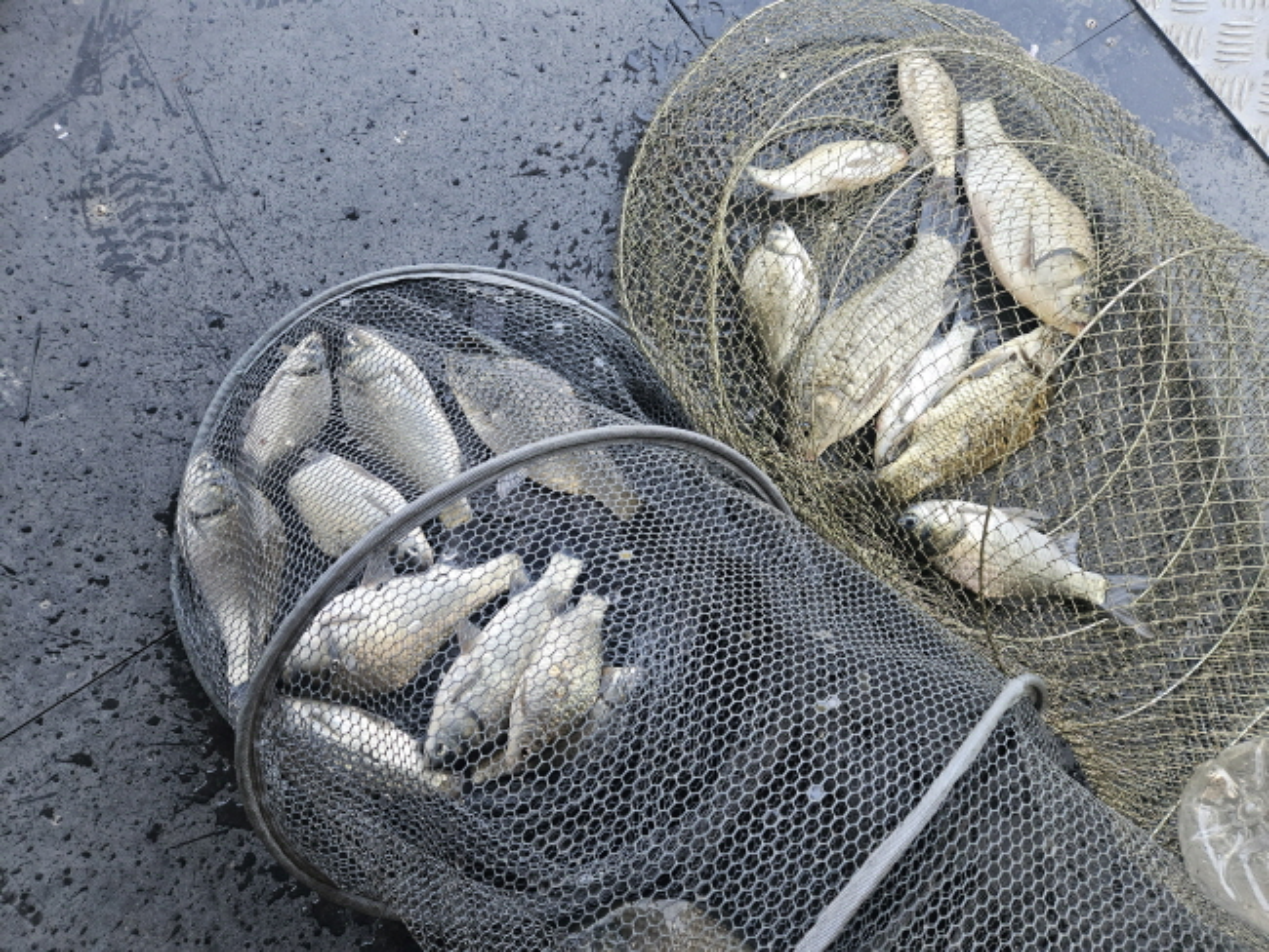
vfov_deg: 58.9
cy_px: 476
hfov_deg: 73.9
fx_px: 843
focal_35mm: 23
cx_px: 634
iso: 100
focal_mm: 5.4
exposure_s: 1/180
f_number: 1.8
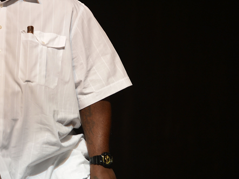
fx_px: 2444
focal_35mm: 354
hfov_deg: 5.6
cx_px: 40
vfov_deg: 4.2
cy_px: 46
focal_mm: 200
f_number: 3.5
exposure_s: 1/320
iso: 1250
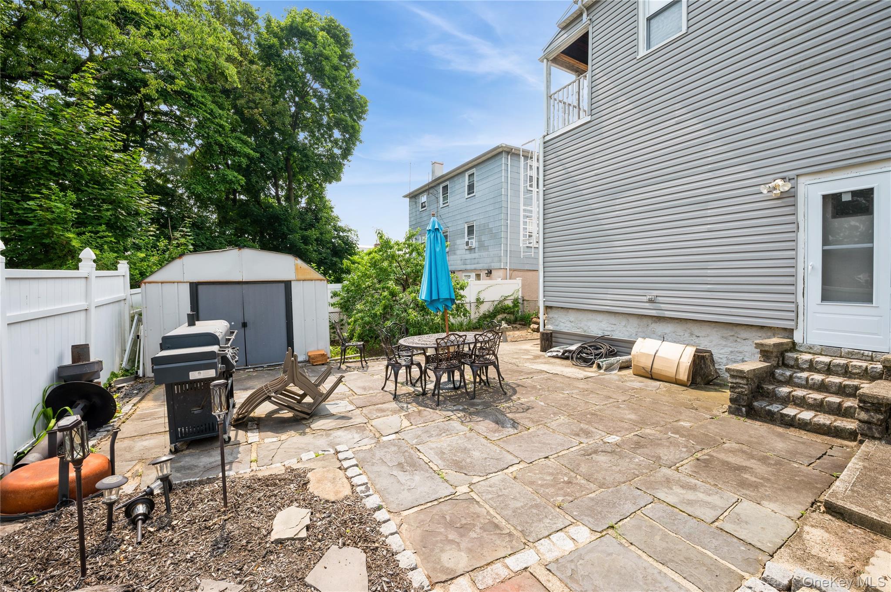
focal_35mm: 14
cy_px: 296
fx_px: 346
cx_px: 446
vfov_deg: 81.1
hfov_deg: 104.3
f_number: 11
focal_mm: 14
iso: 200
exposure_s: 1/100
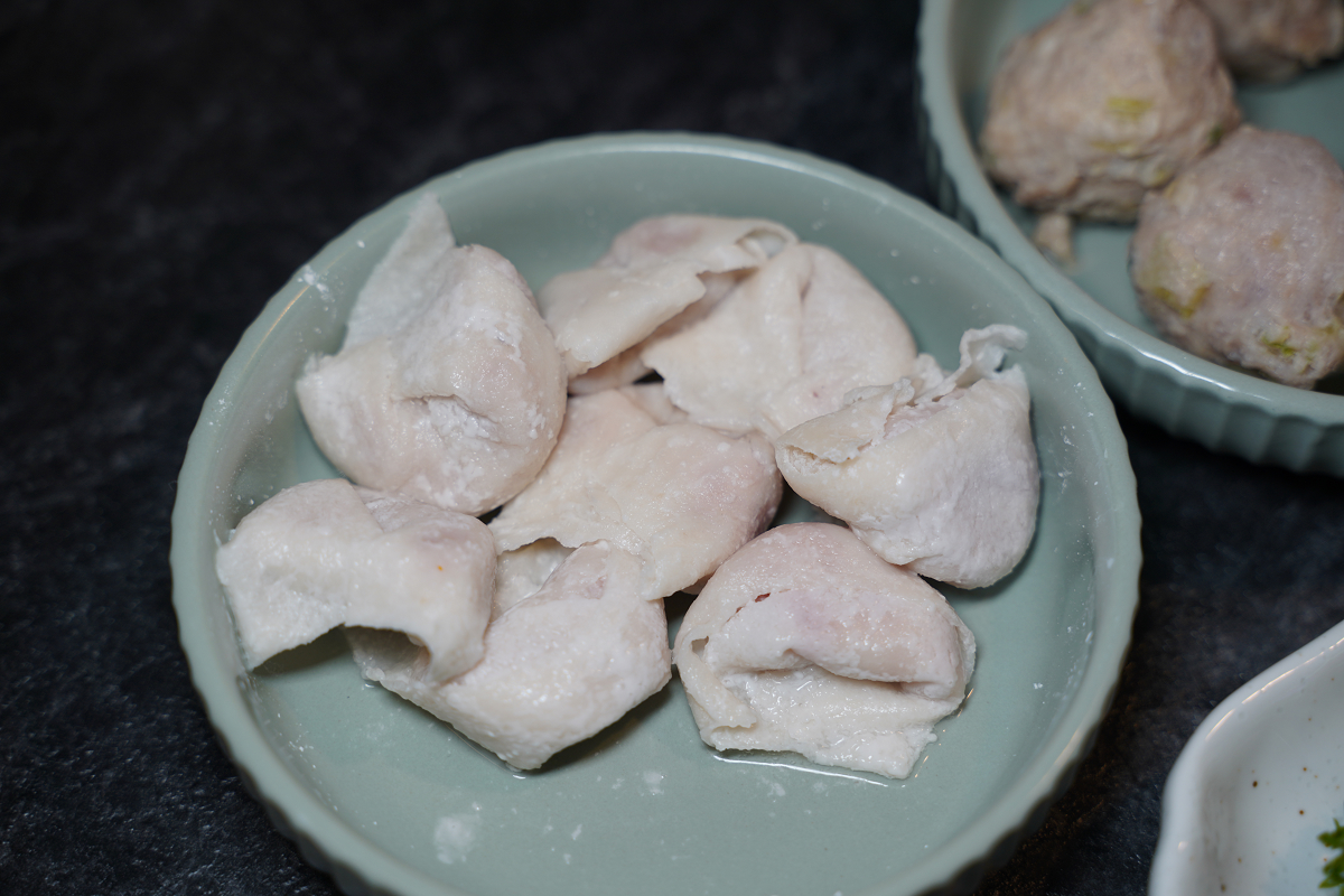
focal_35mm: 75
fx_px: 2800
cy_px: 448
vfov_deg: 18.2
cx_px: 672
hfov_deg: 27.0
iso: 200
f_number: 4
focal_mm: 75
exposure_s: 1/80
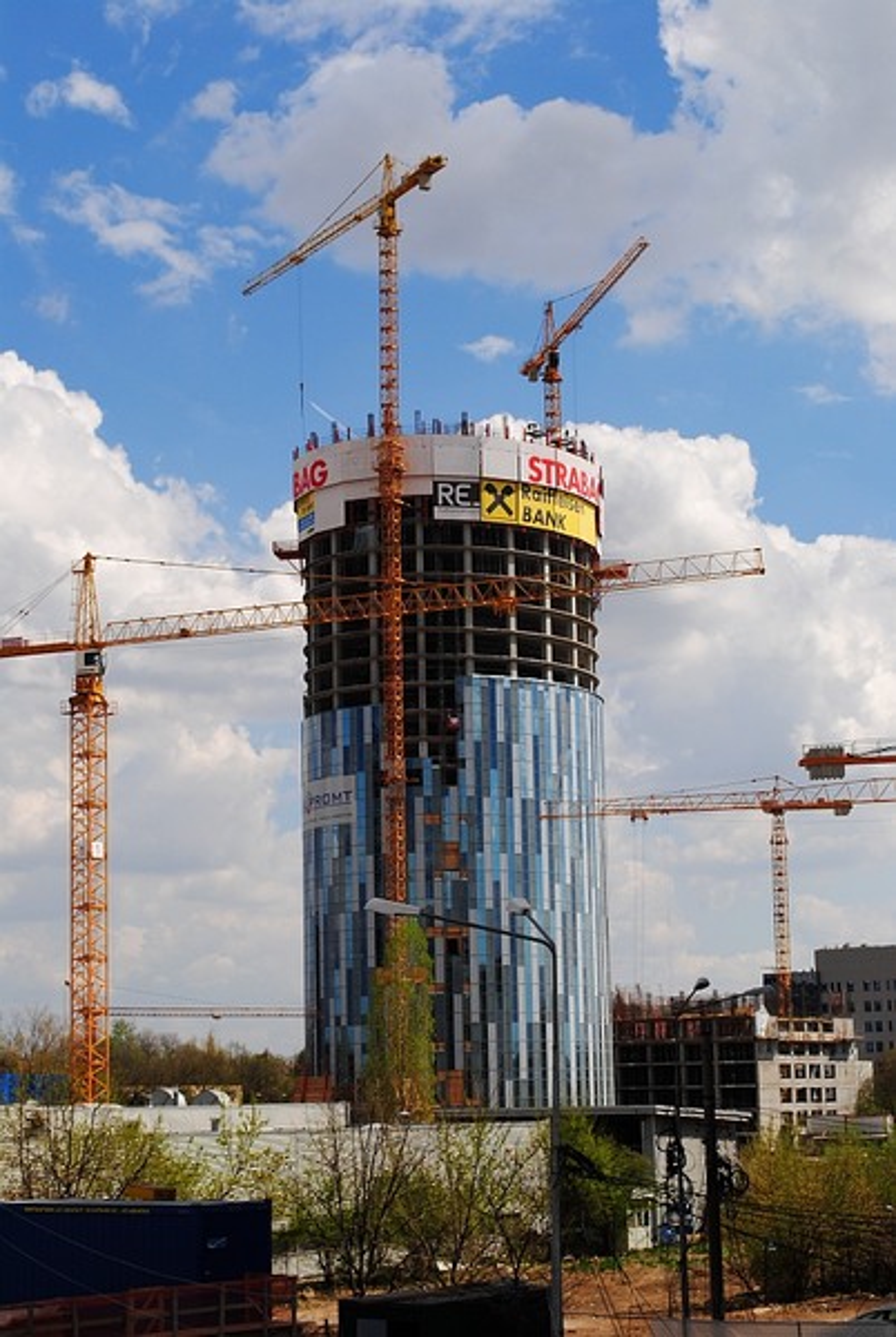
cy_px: 668
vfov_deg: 29.2
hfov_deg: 19.8
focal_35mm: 69
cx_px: 448
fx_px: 2567
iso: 100
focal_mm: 46
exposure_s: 1/320
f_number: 9
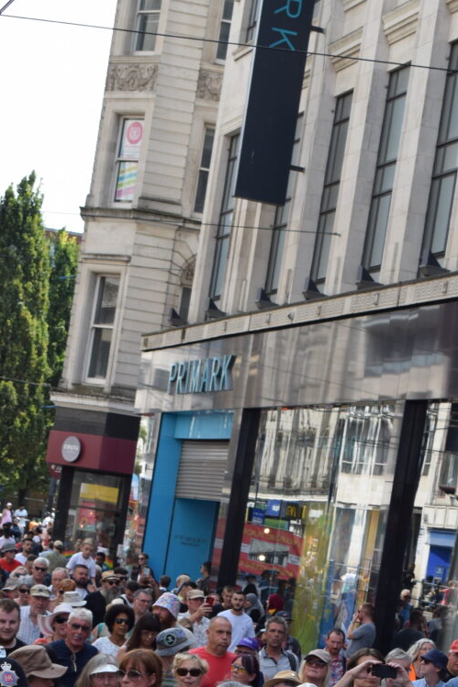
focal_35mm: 123
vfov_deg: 16.3
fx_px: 2349
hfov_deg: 11.1
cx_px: 403
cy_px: 692
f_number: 6.3
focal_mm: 35
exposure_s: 1/320
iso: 200
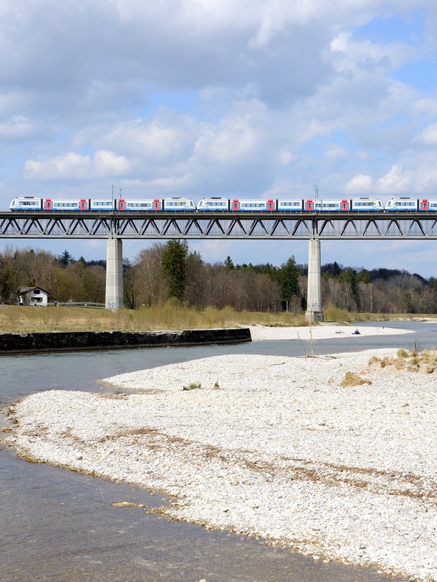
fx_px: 1228
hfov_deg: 20.1
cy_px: 291
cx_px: 318
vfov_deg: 26.7
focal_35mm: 73
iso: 250
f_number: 6.3
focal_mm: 50
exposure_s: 1/1600
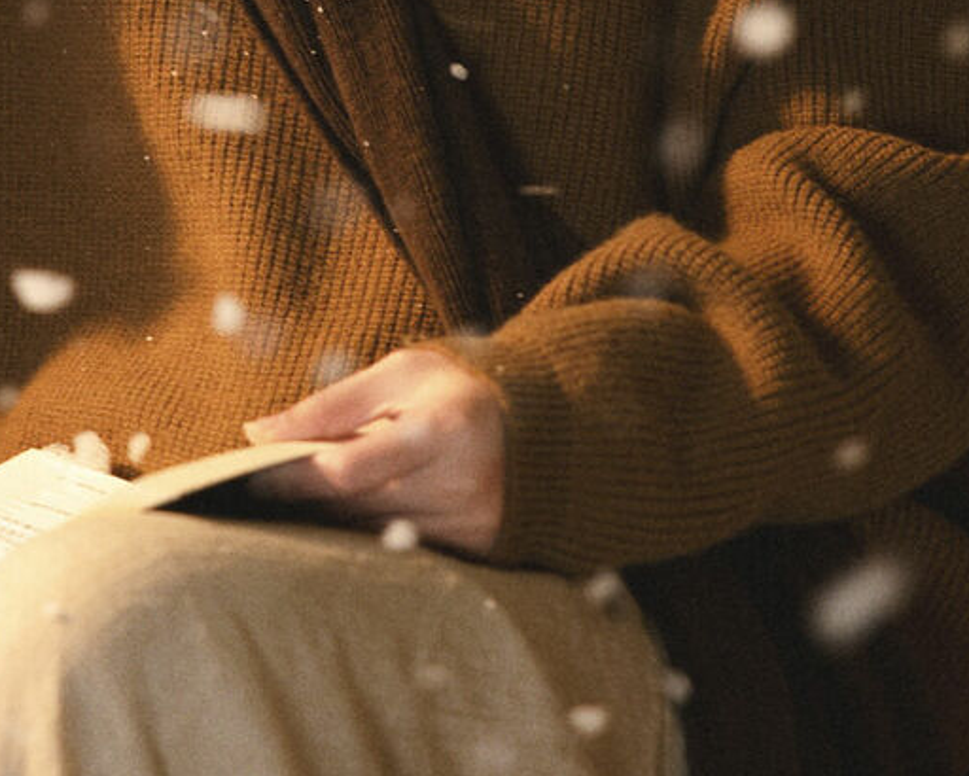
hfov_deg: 9.5
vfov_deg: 7.6
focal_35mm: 202
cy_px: -92
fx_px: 5795
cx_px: 273
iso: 160
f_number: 2.8
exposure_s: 1/125
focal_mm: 70
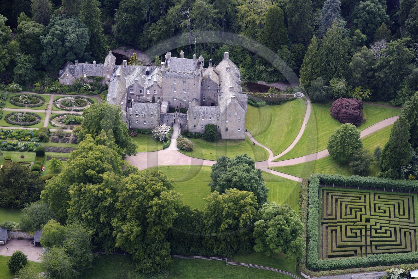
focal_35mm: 155
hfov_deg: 13.3
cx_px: 209
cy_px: 140
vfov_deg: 8.9
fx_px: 1799
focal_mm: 155
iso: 400
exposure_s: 1/800
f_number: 4.5
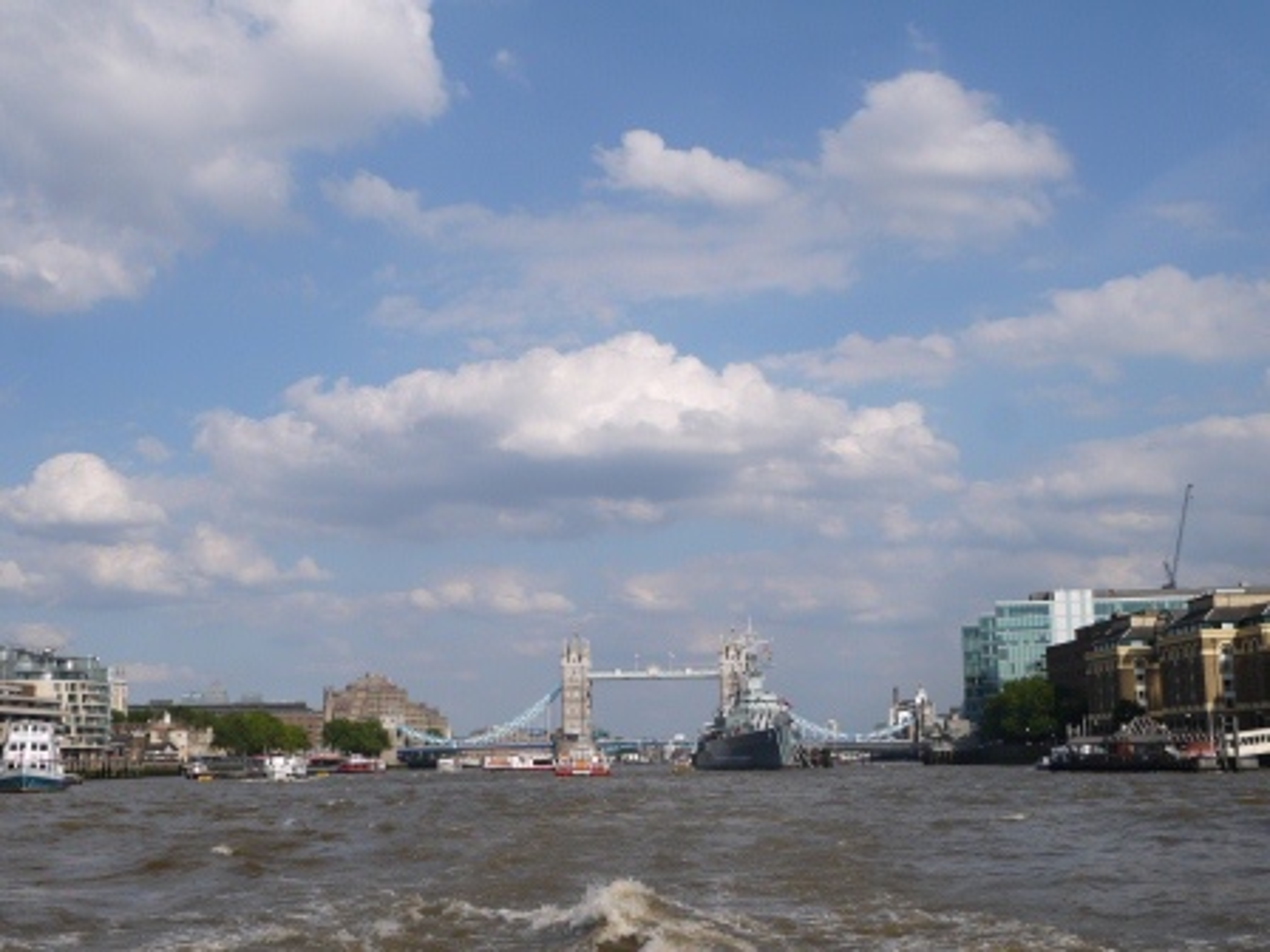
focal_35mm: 44
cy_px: 476
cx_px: 635
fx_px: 1614
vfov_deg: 32.9
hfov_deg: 42.9
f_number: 10
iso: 160
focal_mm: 22
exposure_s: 1/500
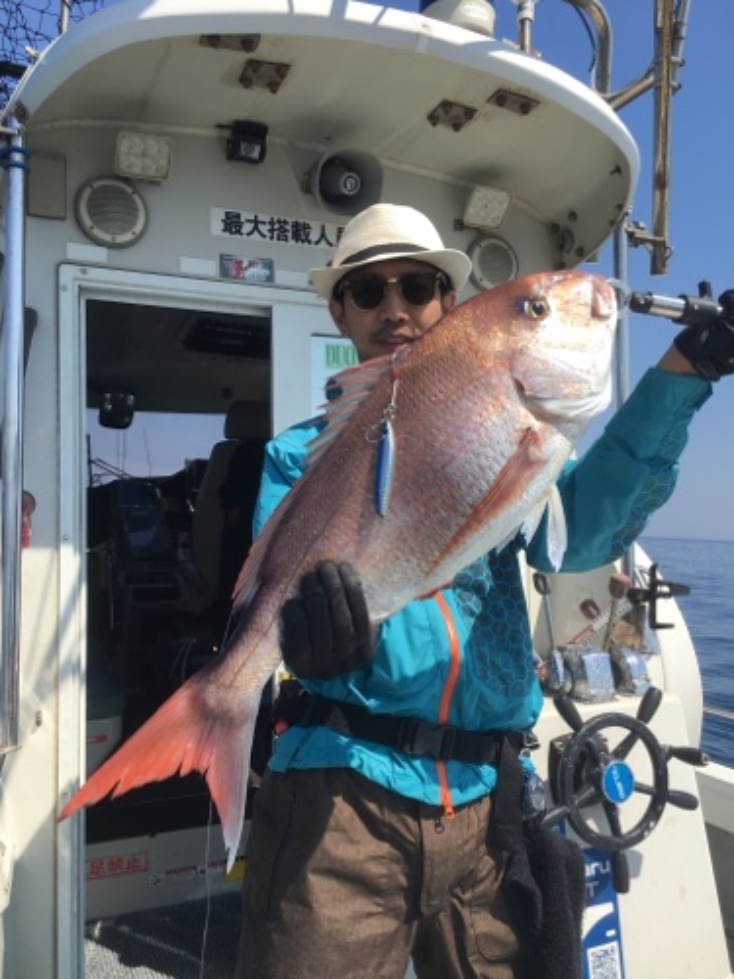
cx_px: 367
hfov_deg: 48.2
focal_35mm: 29
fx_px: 820
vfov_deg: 61.7
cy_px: 490
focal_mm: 4.15
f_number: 2.2
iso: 25
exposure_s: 1/1508
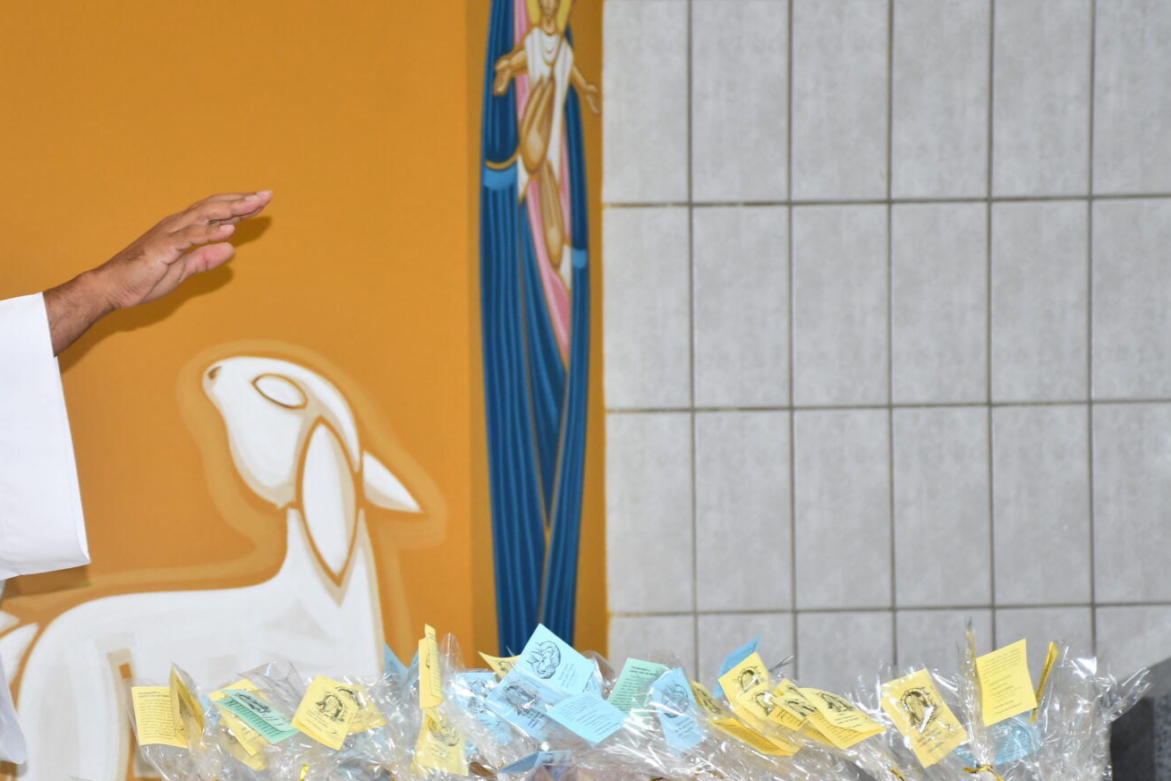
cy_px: 520
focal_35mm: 132
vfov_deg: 10.4
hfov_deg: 15.5
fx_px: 4294
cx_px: 340
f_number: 5
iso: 500
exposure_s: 1/60
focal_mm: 60
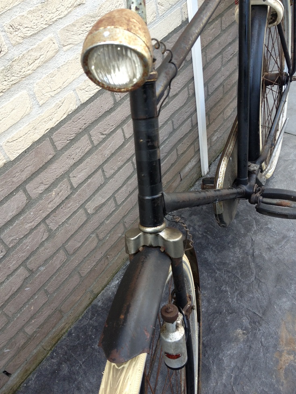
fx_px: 399
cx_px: 148
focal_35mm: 35
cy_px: 197
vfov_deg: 52.6
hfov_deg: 40.7
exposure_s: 1/120
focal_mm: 4.28
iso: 64
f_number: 2.4
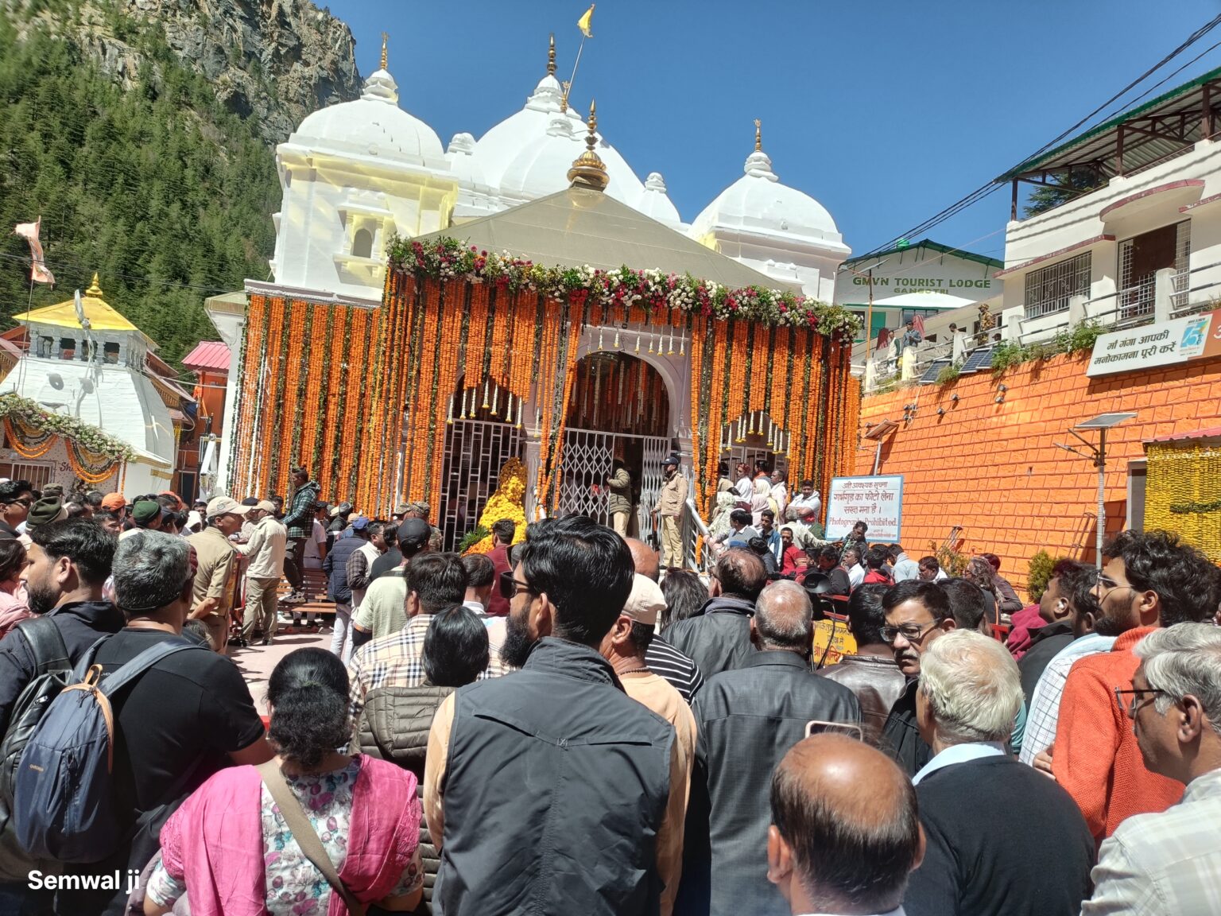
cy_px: 458
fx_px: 882
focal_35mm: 25
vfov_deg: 54.9
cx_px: 610
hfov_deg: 69.4
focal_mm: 4.7
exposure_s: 1/637
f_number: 1.7
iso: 64
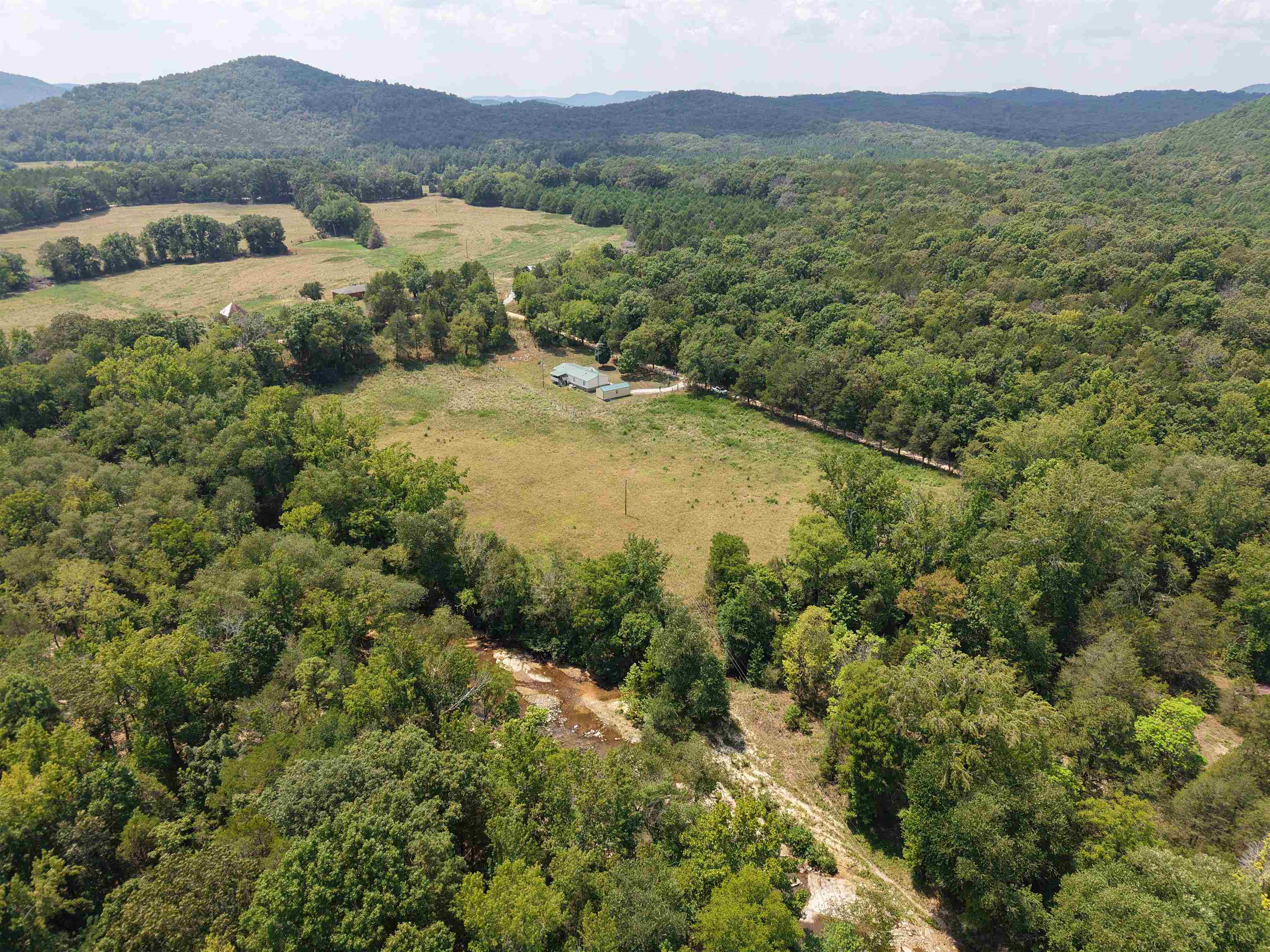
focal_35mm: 24
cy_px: 476
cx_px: 635
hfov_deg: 71.6
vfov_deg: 56.8
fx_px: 881
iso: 220
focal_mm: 8.67
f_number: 1.8
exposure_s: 1/3200
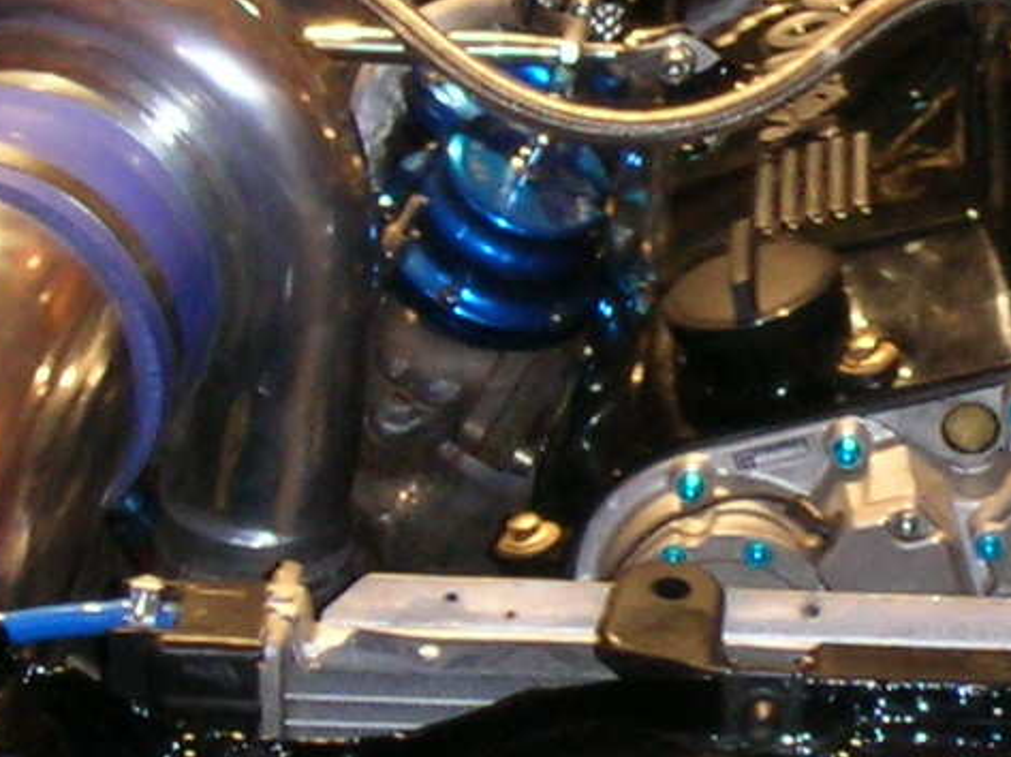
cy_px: 357
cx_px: 1233
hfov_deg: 10.1
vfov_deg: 7.7
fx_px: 5603
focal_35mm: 192
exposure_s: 1/60.1
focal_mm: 5.8
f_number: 3
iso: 126
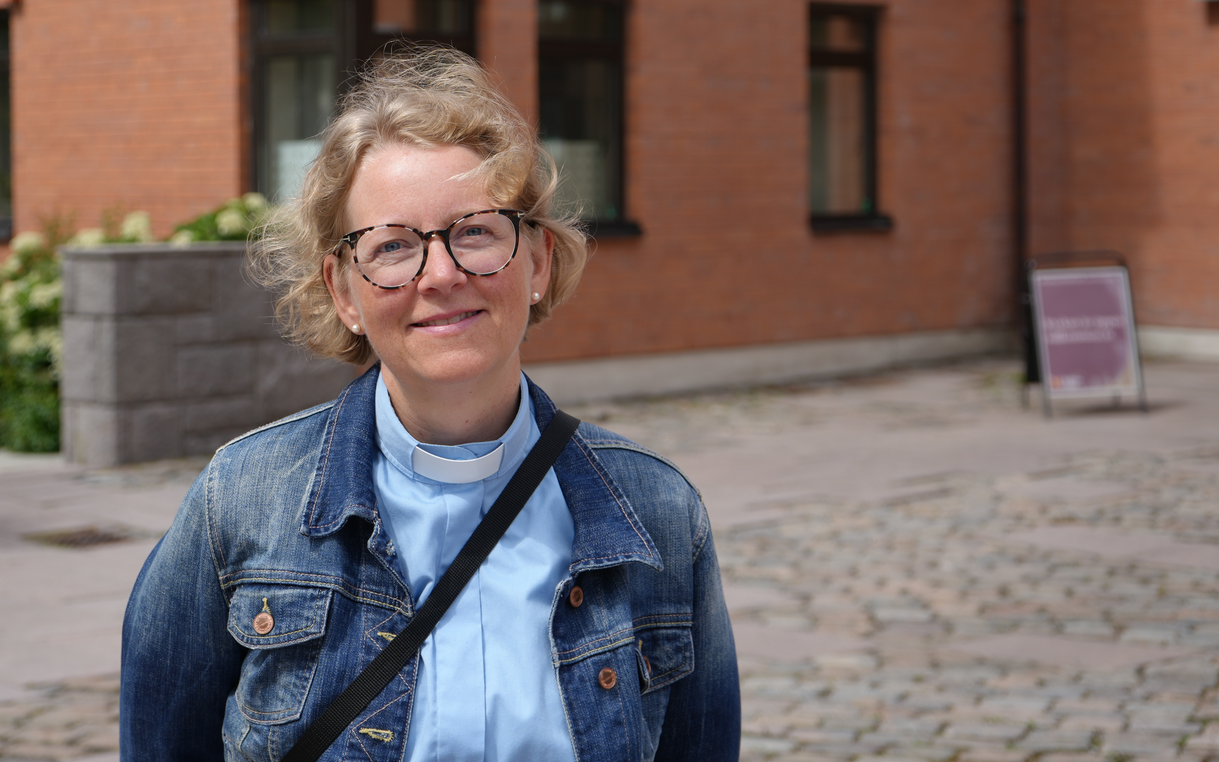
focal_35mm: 81
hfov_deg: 25.5
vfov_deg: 16.1
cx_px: 501
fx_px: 2691
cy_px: 223
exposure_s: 1/320
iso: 100
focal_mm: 56
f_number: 5.6
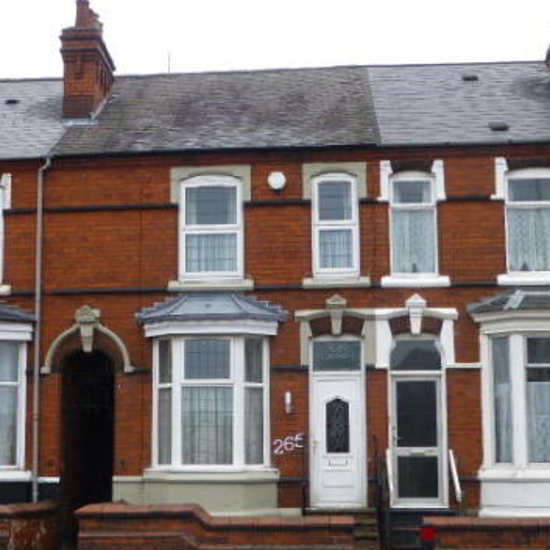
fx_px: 1025
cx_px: 242
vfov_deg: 30.0
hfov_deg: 30.0
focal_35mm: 57
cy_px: 326
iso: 100
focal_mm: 6.9
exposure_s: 1/200
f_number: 3.9
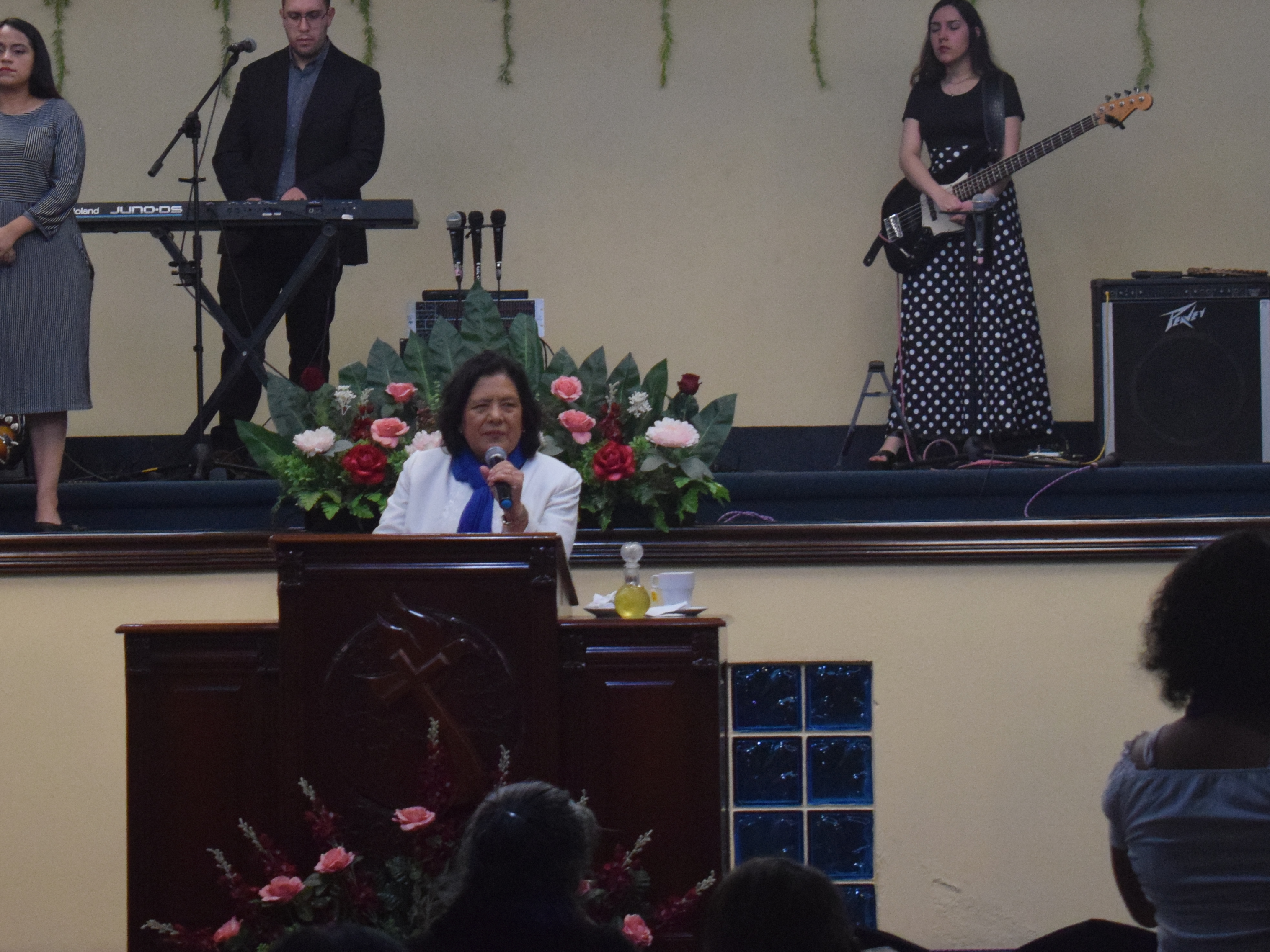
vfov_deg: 9.4
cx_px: 485
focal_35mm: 157
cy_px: 248
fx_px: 5758
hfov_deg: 12.6
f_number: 5.6
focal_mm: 55
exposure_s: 1/500
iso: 2800
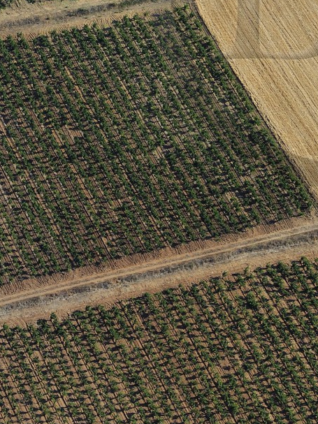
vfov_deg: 7.4
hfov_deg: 5.6
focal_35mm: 266
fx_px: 3259
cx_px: 361
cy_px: -27
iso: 400
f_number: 7.1
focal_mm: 105
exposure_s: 1/1000
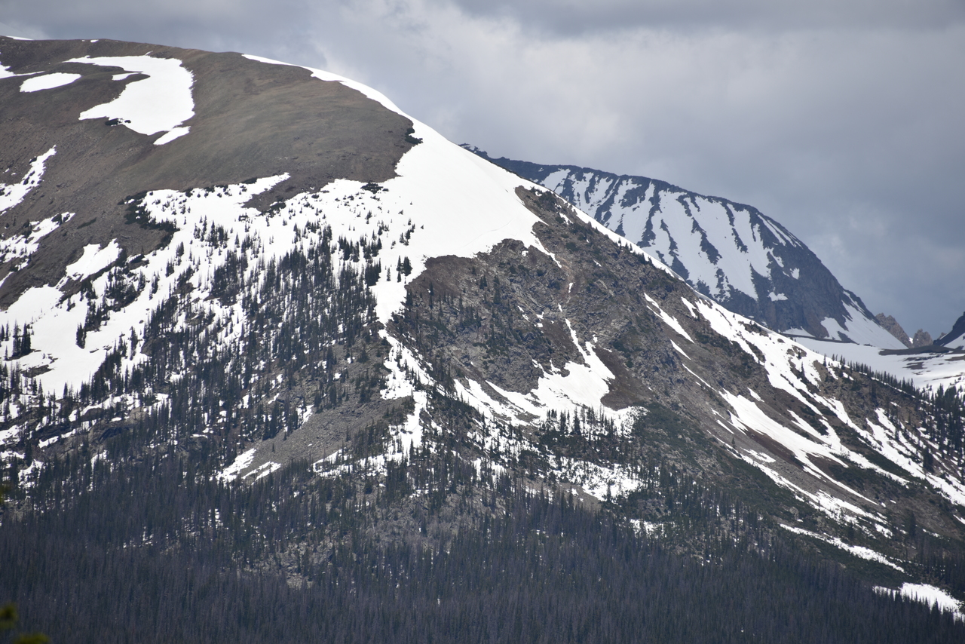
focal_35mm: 300
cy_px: 322
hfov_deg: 6.9
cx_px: 482
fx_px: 8043
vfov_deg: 4.6
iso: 100
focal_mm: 300
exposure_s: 1/640
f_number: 7.1
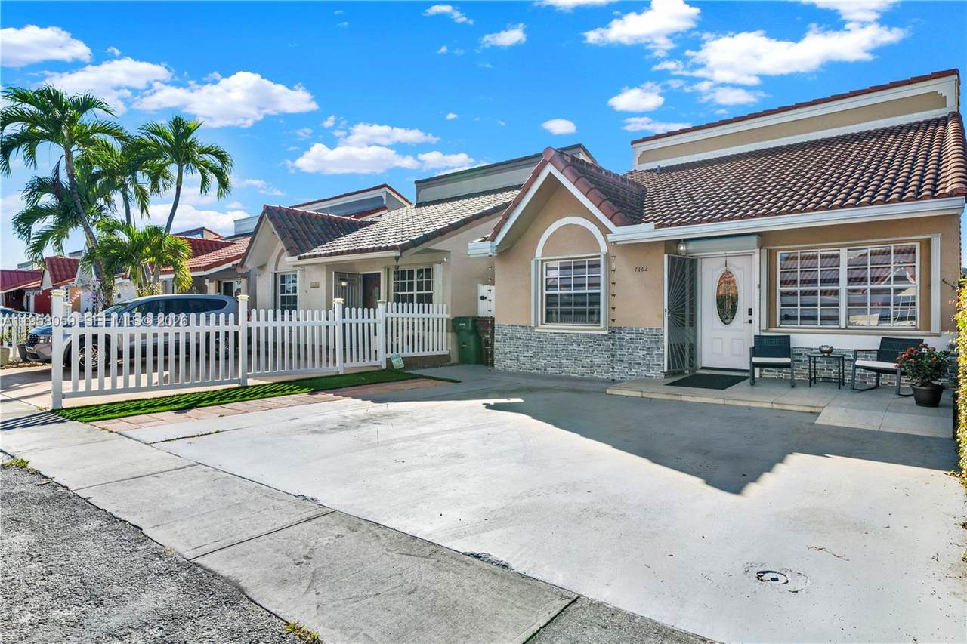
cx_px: 484
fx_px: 510
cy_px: 322
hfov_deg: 86.9
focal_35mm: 19
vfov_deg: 64.5
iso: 125
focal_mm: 19
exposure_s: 1/320
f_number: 11
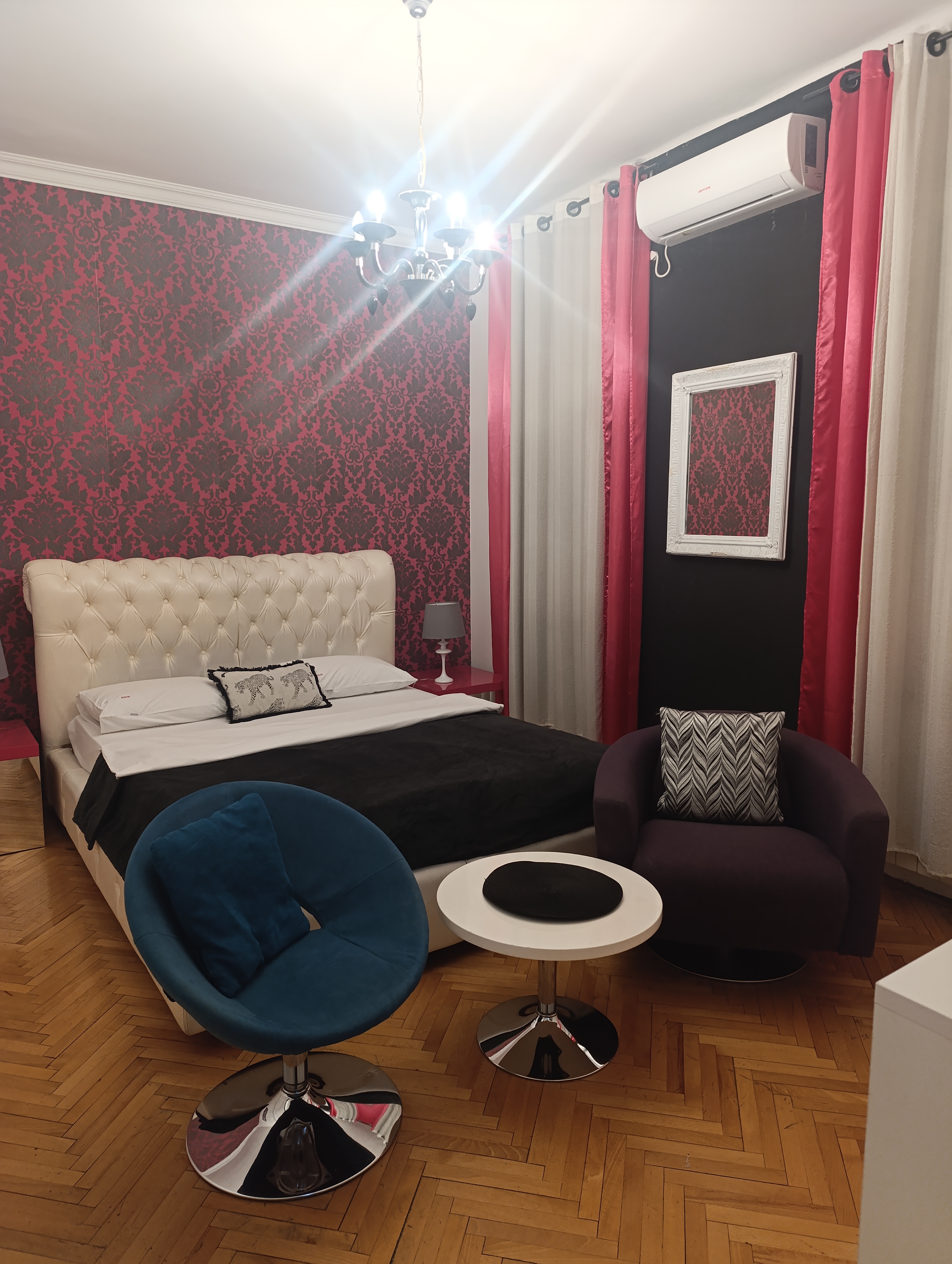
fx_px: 841
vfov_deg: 73.8
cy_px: 632
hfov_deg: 59.0
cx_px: 476
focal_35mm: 23
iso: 800
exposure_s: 1/50
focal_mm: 6.14
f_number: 1.6
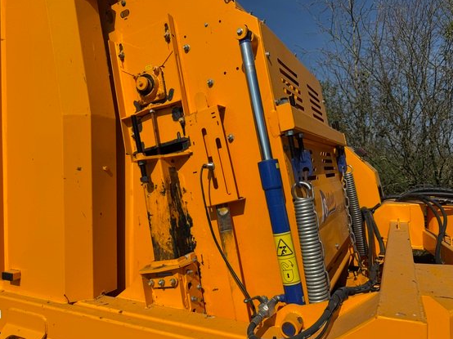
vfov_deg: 53.0
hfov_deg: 67.3
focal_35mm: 26
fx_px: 340
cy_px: 166
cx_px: 240
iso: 80
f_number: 1.78
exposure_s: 1/9091
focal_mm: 6.76
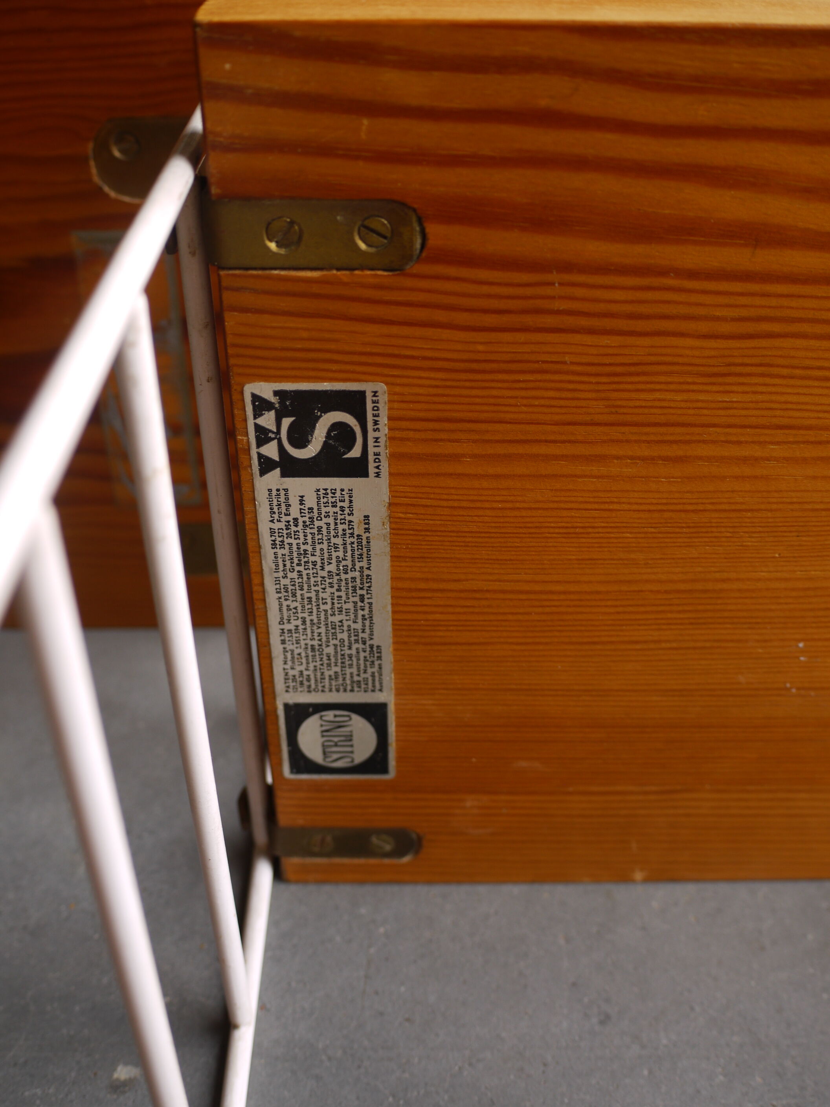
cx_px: 415
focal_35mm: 36
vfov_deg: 51.4
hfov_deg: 39.7
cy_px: 554
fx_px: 1151
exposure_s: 1/100
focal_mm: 18
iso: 100
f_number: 4
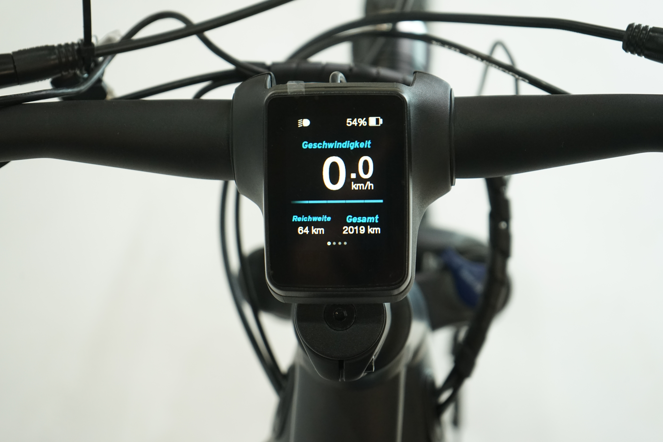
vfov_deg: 19.5
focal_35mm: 70
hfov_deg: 28.8
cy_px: 221
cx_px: 332
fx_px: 1289
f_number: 6.3
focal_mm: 70
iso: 1600
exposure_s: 1/200
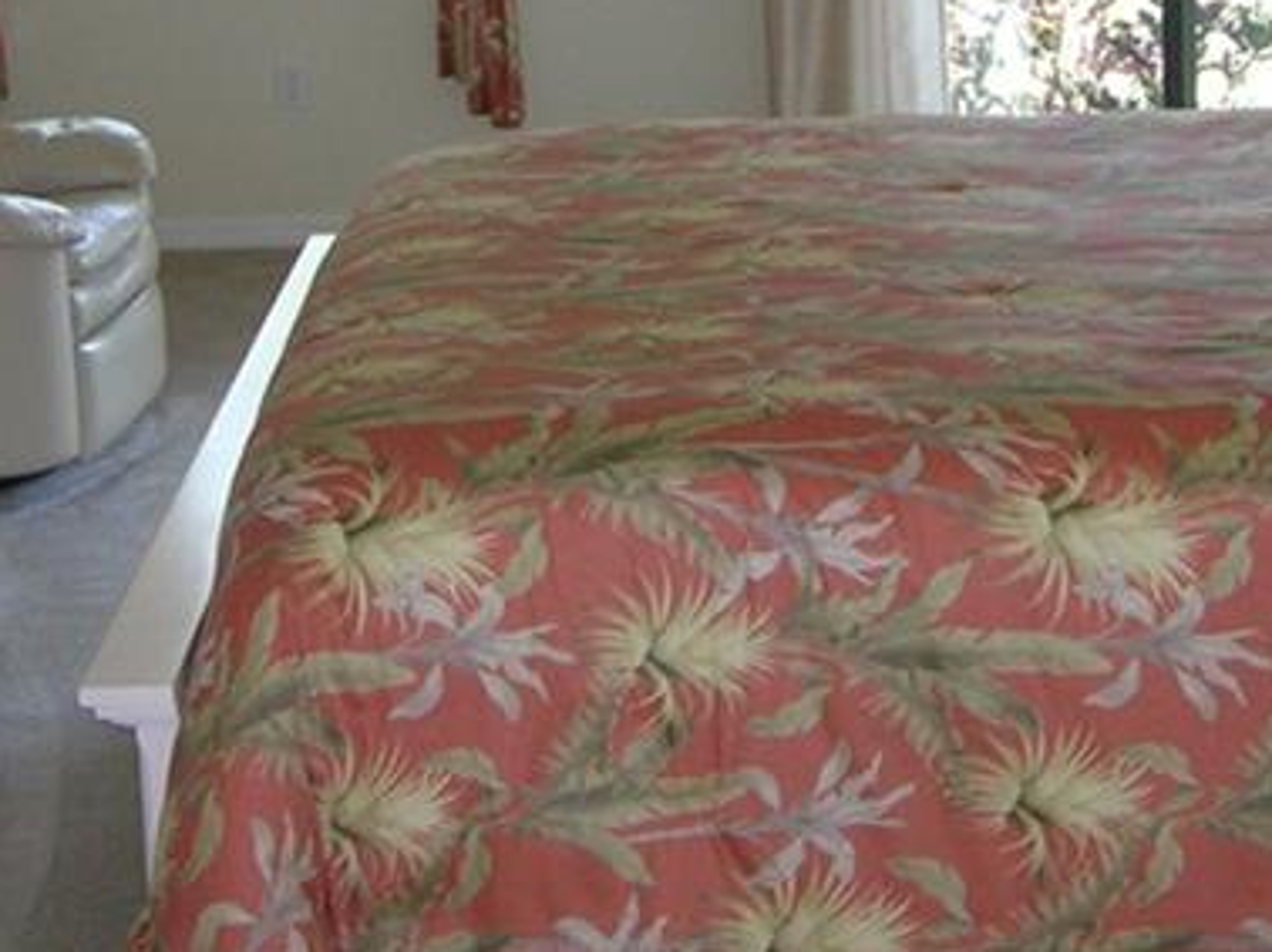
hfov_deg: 21.3
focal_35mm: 92
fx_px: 3378
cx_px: 801
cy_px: -93
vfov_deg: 15.6
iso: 101
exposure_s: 1/29
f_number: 2.9
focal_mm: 5.7
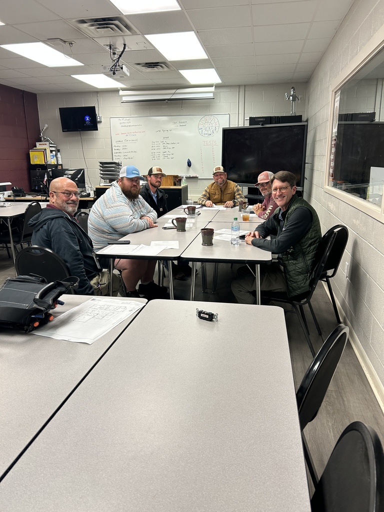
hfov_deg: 53.1
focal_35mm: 26
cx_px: 192
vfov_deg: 67.3
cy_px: 256
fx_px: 385
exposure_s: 1/120
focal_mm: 5.7
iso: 100
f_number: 1.5
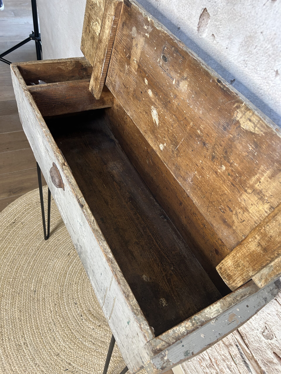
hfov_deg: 53.1
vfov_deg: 67.3
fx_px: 281
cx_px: 140
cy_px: 187
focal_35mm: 26
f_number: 1.5
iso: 200
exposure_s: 1/50
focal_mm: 5.7
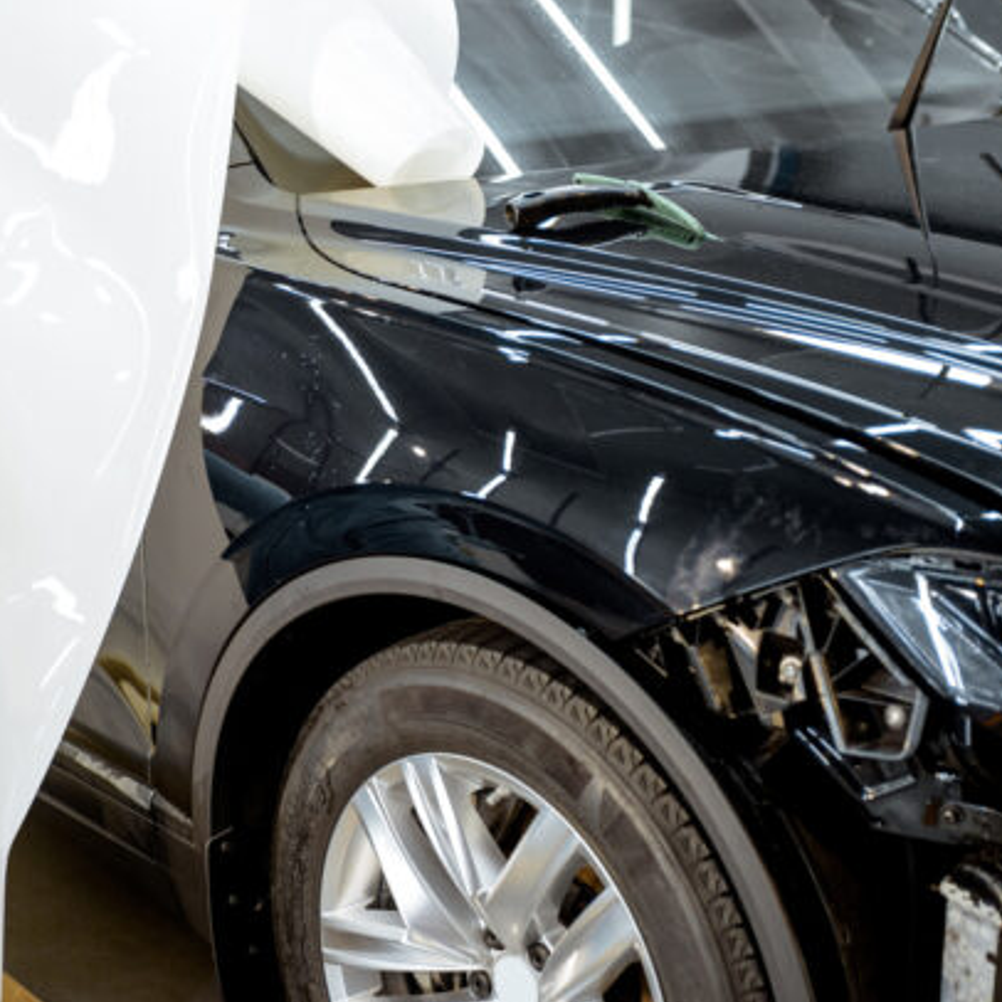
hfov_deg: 25.6
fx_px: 2161
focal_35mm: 66
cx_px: 175
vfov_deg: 26.1
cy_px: 421
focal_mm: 35
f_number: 2.2
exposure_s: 1/200
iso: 640
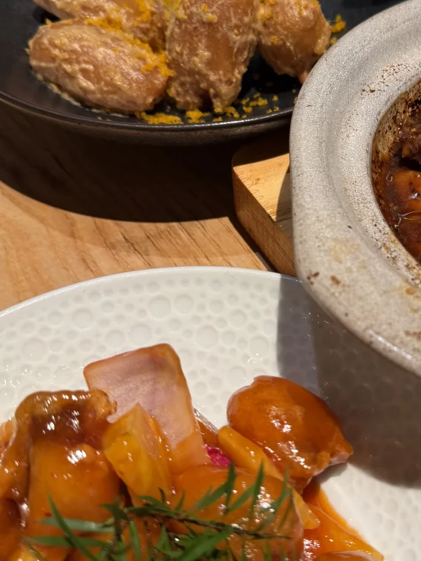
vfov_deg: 41.2
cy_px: 252
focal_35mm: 46
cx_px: 342
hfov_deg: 30.7
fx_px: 746
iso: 125
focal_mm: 6.76
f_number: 1.78
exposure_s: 1/103
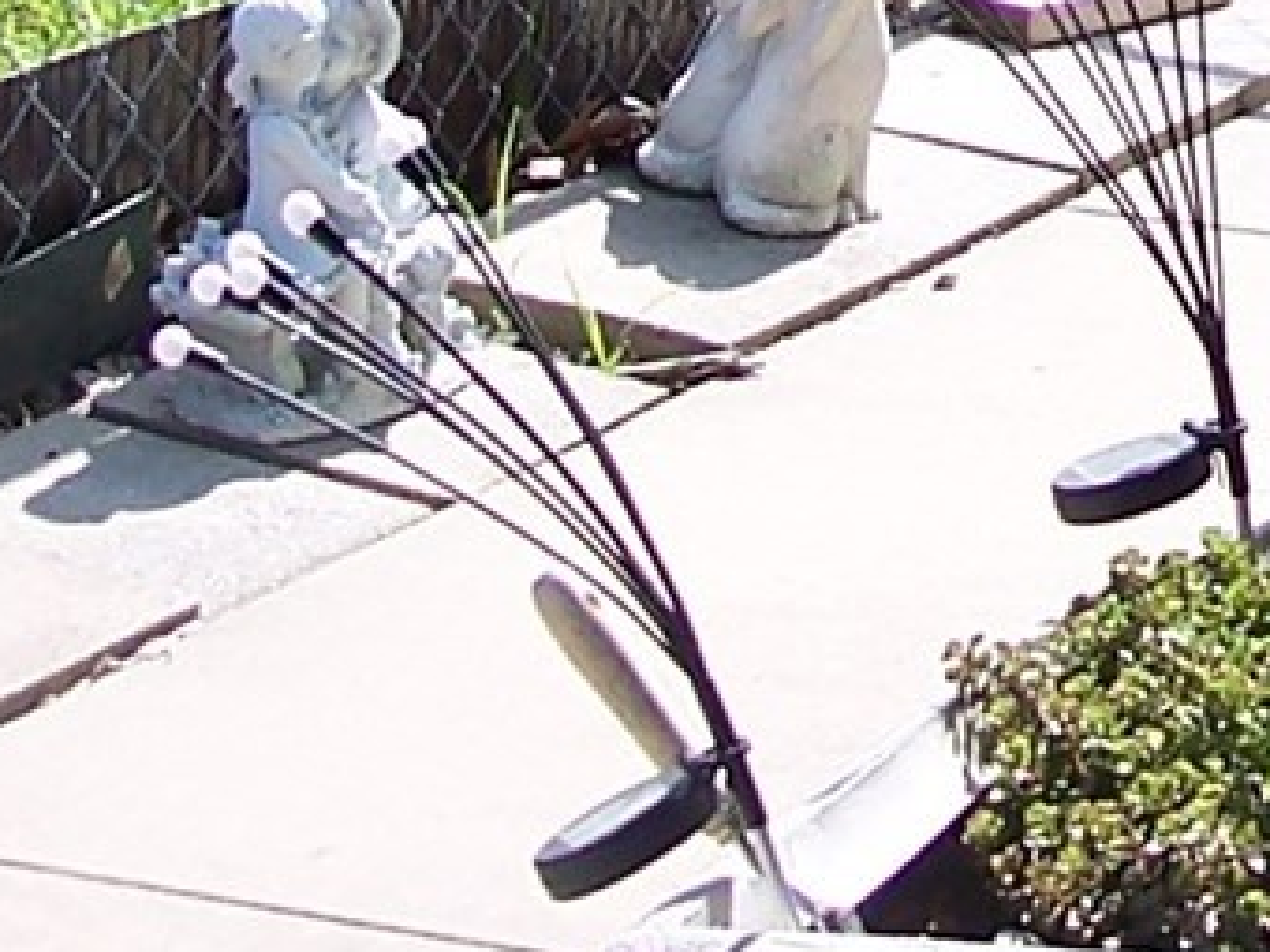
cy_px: -1695
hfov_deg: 8.8
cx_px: 1991
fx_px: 8071
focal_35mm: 220
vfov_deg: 6.3
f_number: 3.4
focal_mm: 8
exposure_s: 1/350
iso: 100
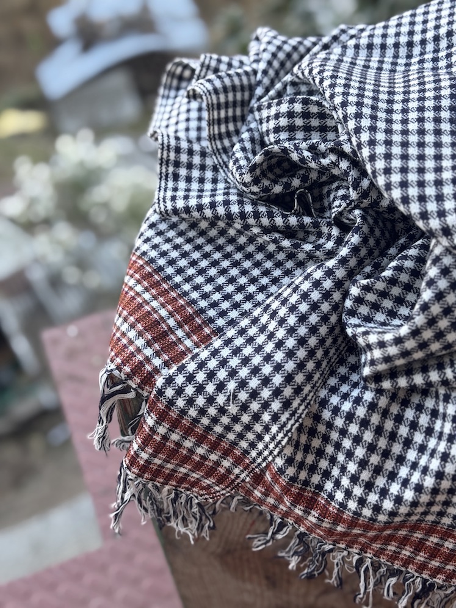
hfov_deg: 30.3
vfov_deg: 39.7
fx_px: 843
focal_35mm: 48
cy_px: 304
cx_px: 228
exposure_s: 1/149
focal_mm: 6.76
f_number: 1.78
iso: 50
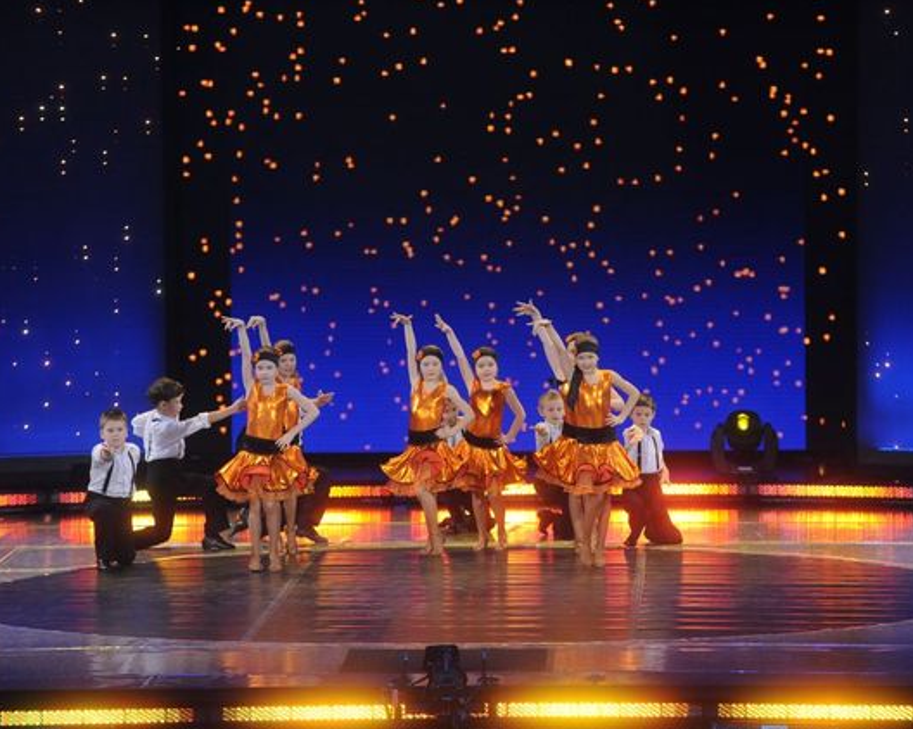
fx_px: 5375
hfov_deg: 9.7
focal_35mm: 199
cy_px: 364
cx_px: 481
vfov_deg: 7.8
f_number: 4
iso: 2500
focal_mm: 175
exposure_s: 1/250
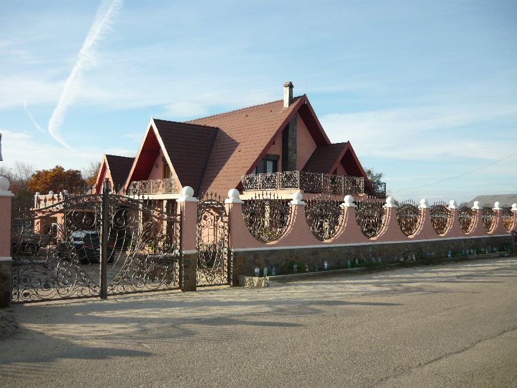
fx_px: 493
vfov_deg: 42.9
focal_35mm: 33
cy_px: 194
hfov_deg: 55.4
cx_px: 258
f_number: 8
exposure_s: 1/125
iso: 100
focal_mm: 5.5
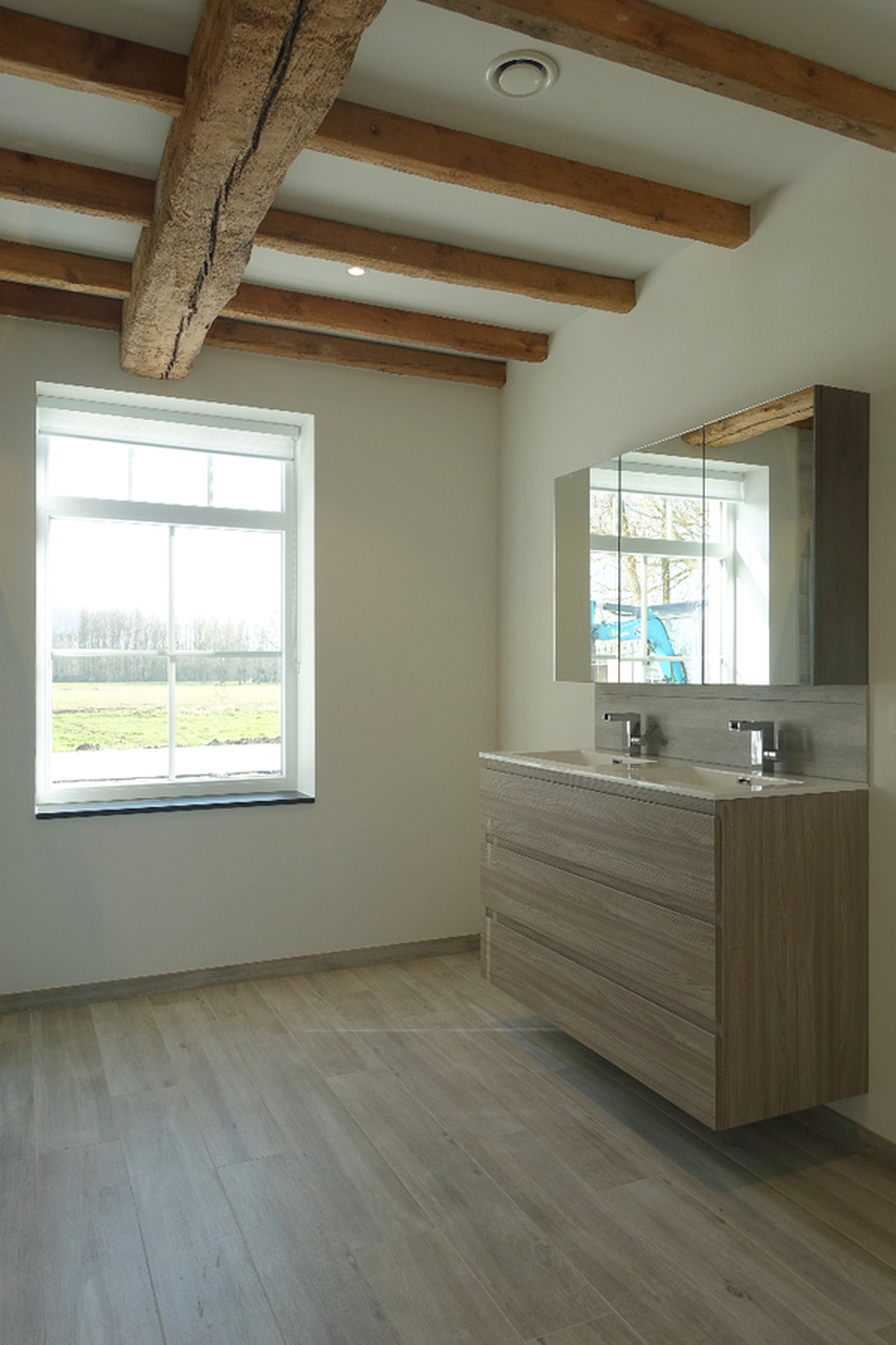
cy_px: 672
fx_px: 896
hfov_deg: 53.1
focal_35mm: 24
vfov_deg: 73.7
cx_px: 448
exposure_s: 1/100
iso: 125
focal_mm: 8.8
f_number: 4
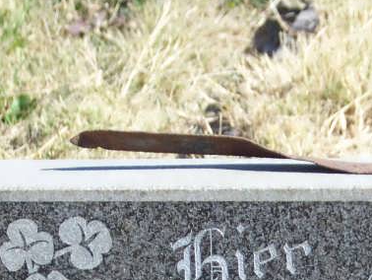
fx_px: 4301
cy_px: 438
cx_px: 415
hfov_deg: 4.9
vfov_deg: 3.7
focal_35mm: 400
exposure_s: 1/400
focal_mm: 21.1
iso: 64
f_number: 3.2
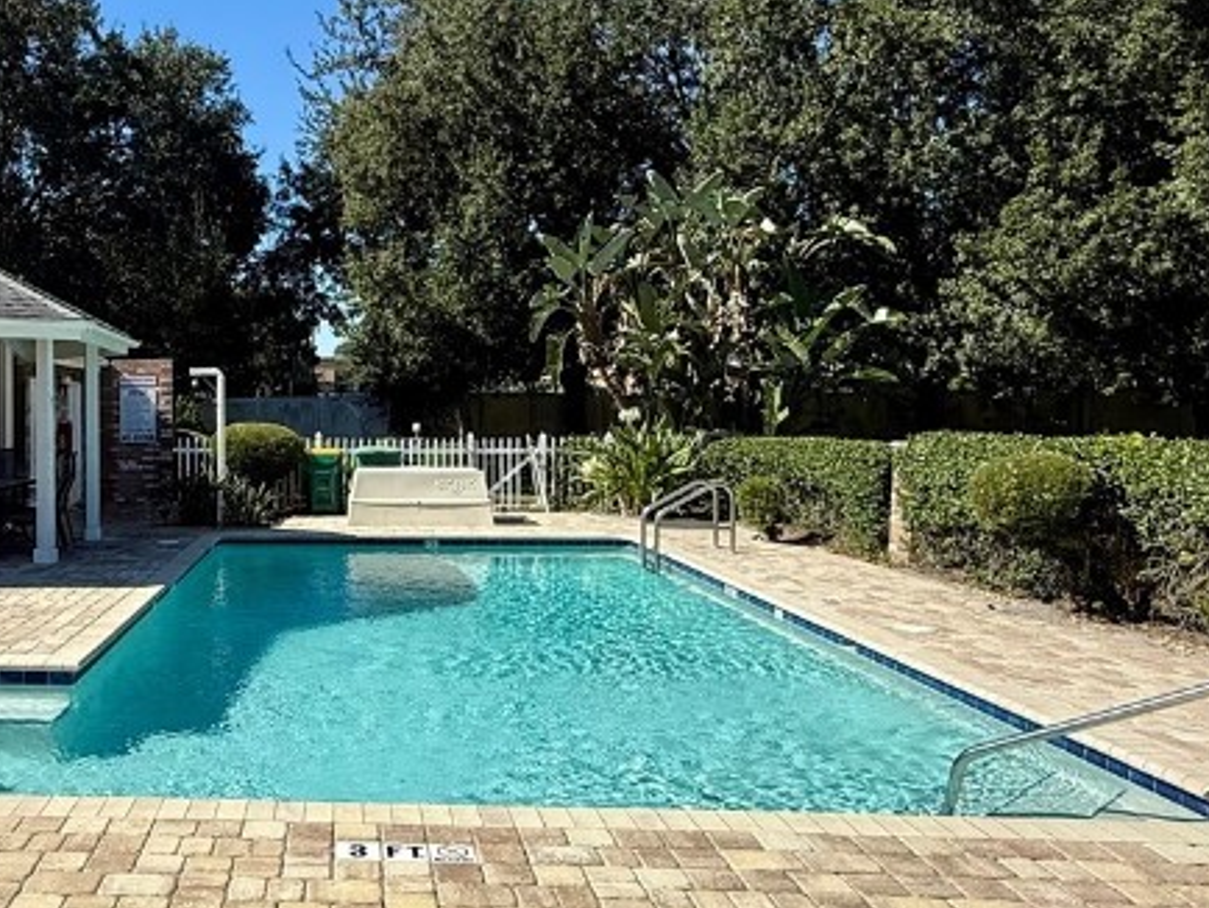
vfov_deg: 43.0
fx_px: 1153
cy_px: 429
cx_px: 267
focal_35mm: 33
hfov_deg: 52.3
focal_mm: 2.22
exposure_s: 1/1901
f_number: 2.2
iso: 50
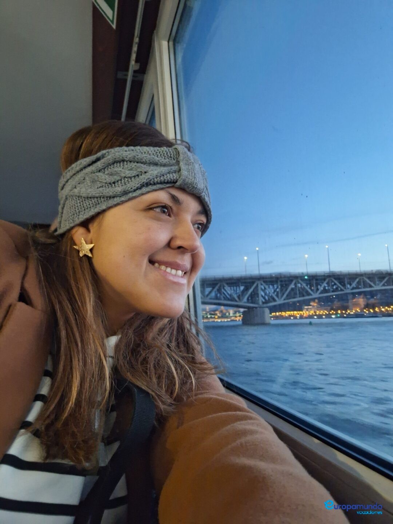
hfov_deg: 54.9
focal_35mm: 25
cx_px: 196
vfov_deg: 69.4
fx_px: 378
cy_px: 262
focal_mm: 3.72
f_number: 2.2
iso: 1600
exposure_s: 1/24
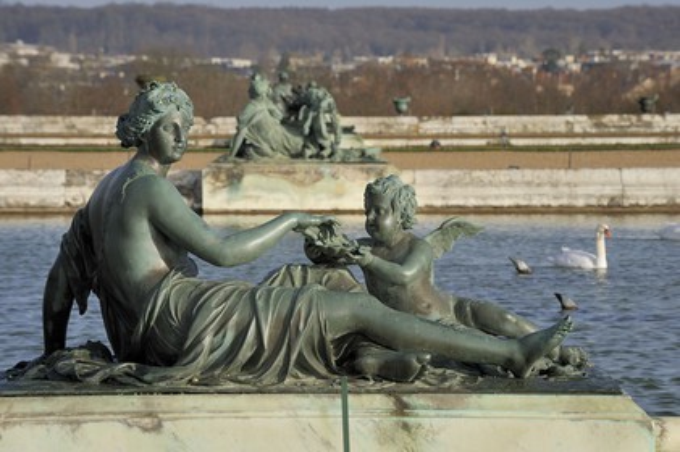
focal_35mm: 200
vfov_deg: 6.9
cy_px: 226
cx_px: 340
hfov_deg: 10.3
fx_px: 3775
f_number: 11
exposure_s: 1/320
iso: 200
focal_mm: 200
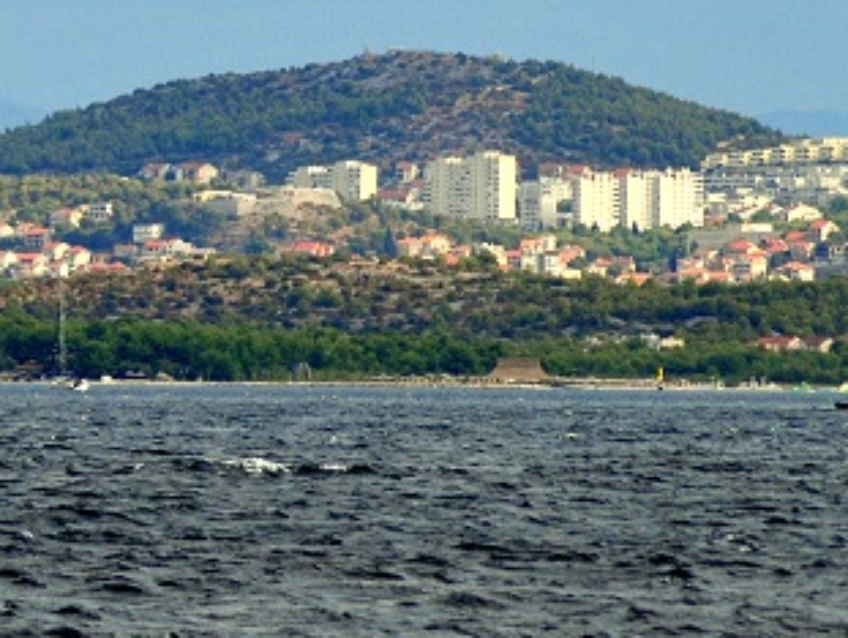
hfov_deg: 2.3
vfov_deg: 1.7
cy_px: 160
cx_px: -151
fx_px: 21534
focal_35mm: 878
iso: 320
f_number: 6.3
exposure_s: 1/1000
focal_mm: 190
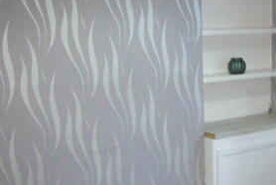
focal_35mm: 61
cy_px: 95
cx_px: 162
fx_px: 468
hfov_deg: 32.8
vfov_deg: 22.3
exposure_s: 1/30
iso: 400
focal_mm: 4.6
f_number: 2.8
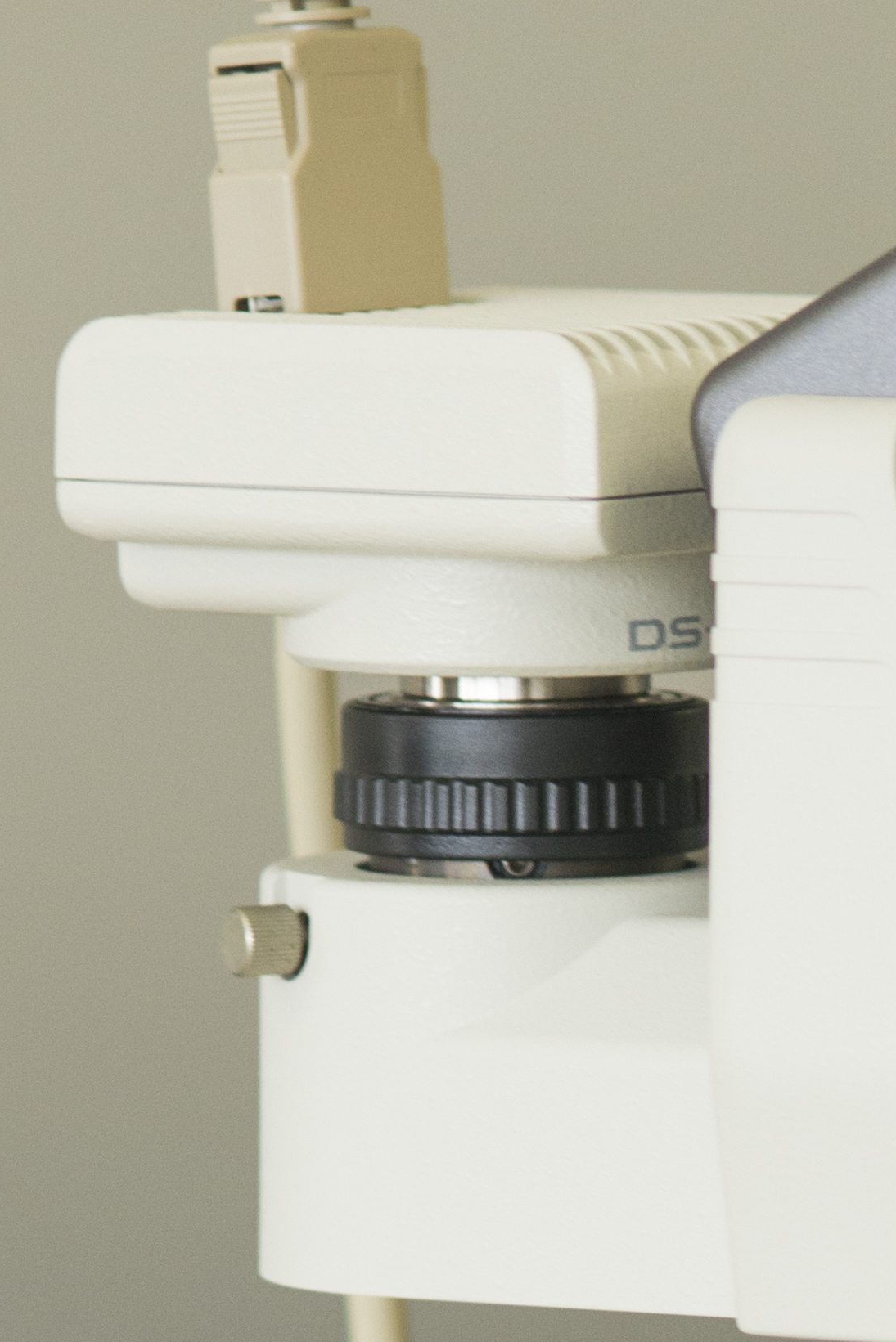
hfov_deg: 2.9
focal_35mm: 471
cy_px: 1885
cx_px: 1470
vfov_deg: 4.4
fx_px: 17572
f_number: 4
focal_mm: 105
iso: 640
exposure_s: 1/125
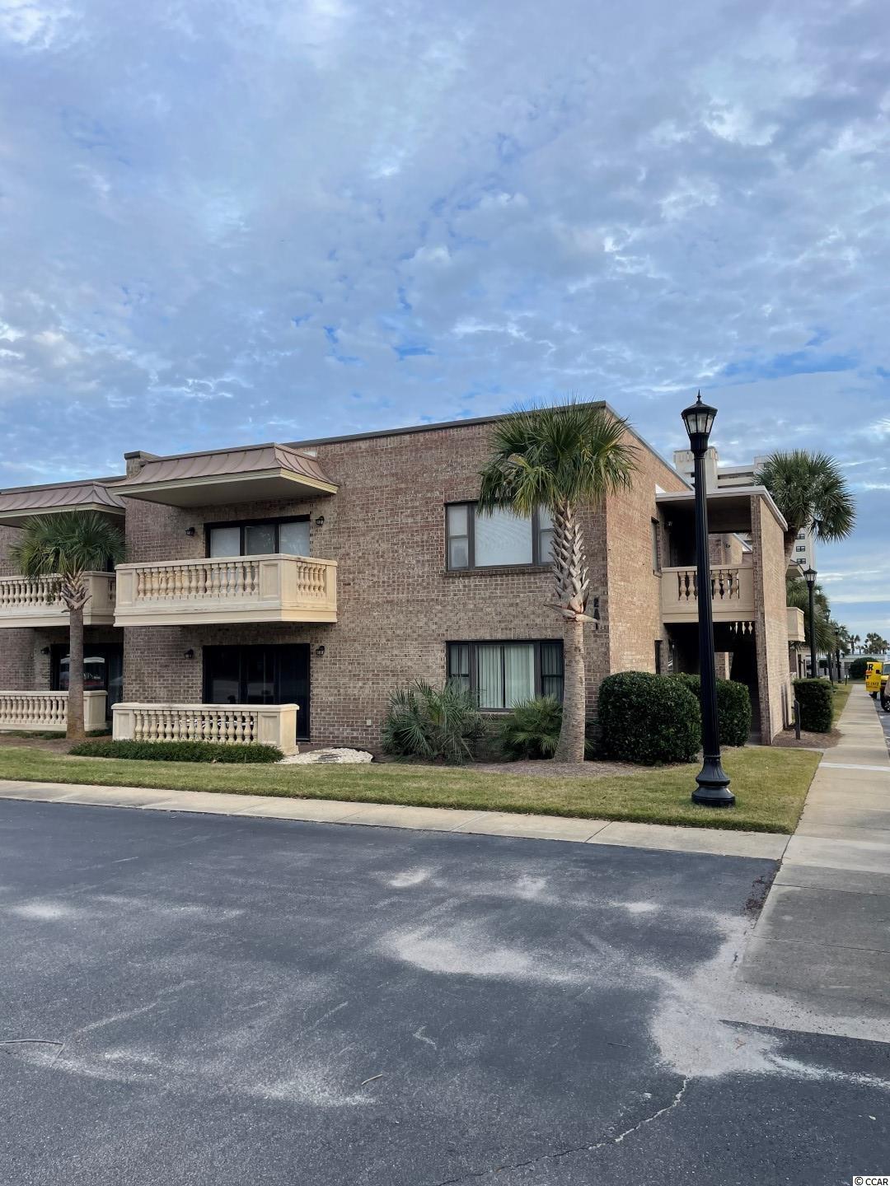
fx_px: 891
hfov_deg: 53.1
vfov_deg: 67.3
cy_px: 593
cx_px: 445
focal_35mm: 26
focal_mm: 4.2
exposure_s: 1/1043
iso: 32
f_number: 1.6
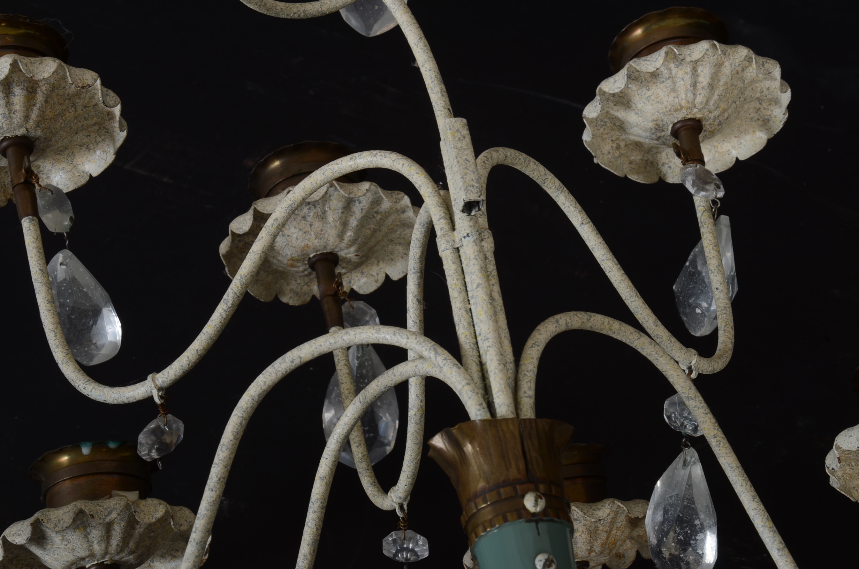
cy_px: 284
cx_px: 430
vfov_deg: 13.8
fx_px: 2357
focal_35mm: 99
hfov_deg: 20.7
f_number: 16
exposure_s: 1/160
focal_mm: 66
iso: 125
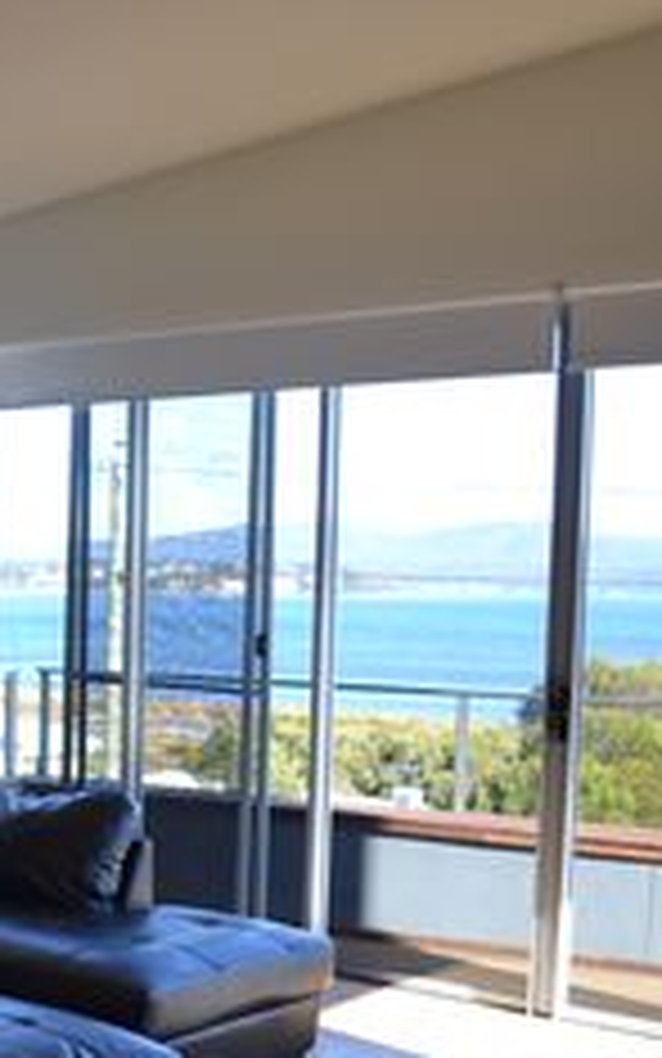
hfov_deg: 22.0
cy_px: 687
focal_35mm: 55
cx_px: -108
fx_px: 1587
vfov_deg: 36.6
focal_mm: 18
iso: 100
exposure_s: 1/125
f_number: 3.5
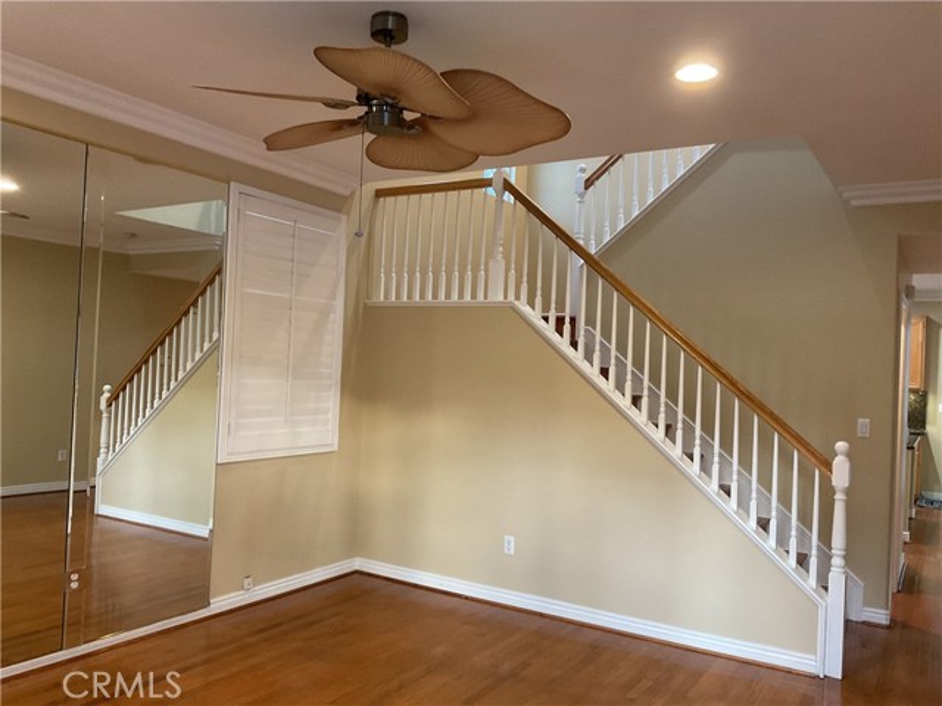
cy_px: 353
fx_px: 789
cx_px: 471
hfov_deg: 61.7
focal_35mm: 29
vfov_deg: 48.2
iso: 200
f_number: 1.8
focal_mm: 3
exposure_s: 1/60
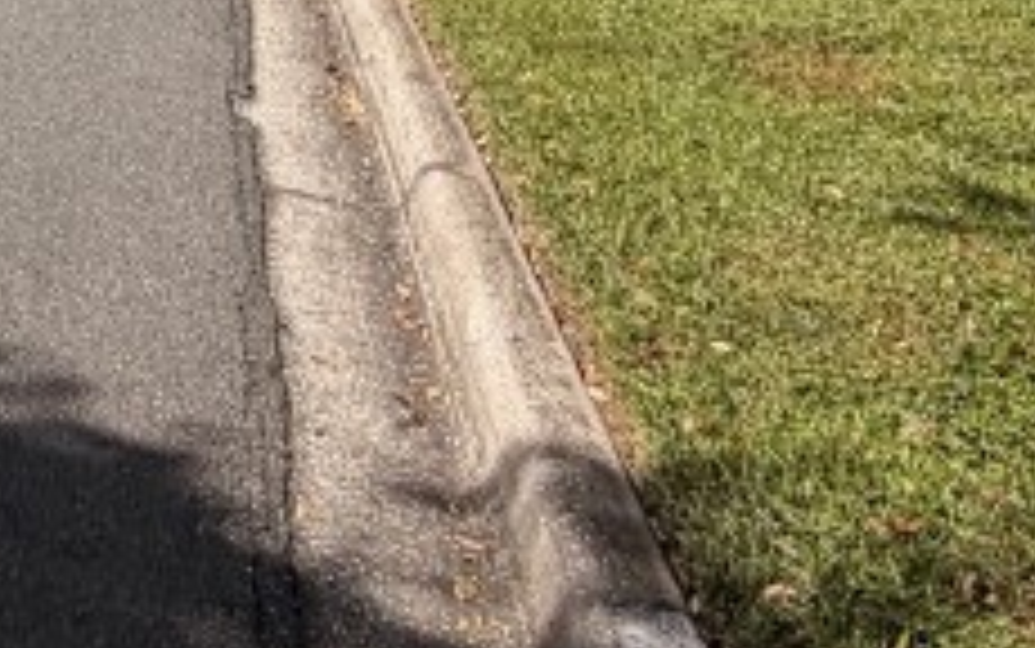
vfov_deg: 14.5
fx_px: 1863
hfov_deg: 25.9
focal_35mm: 66
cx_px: -360
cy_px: -824
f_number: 2.2
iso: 20
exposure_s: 1/1464
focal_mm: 2.22
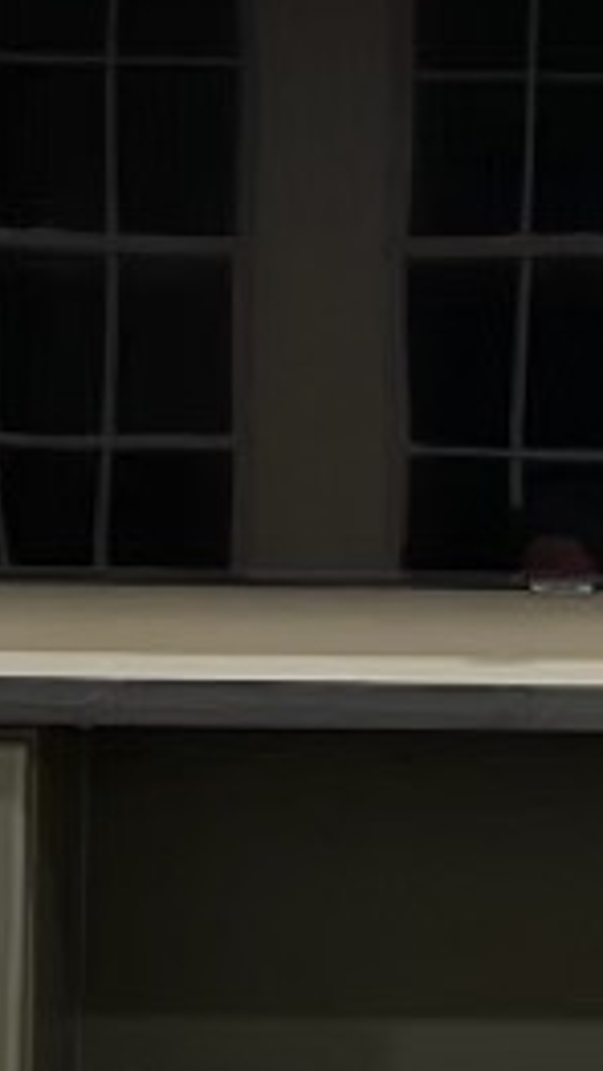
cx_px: 640
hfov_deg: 9.3
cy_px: 538
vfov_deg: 16.6
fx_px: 3666
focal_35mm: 129
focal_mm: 5.7
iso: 320
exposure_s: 1/60
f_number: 1.5
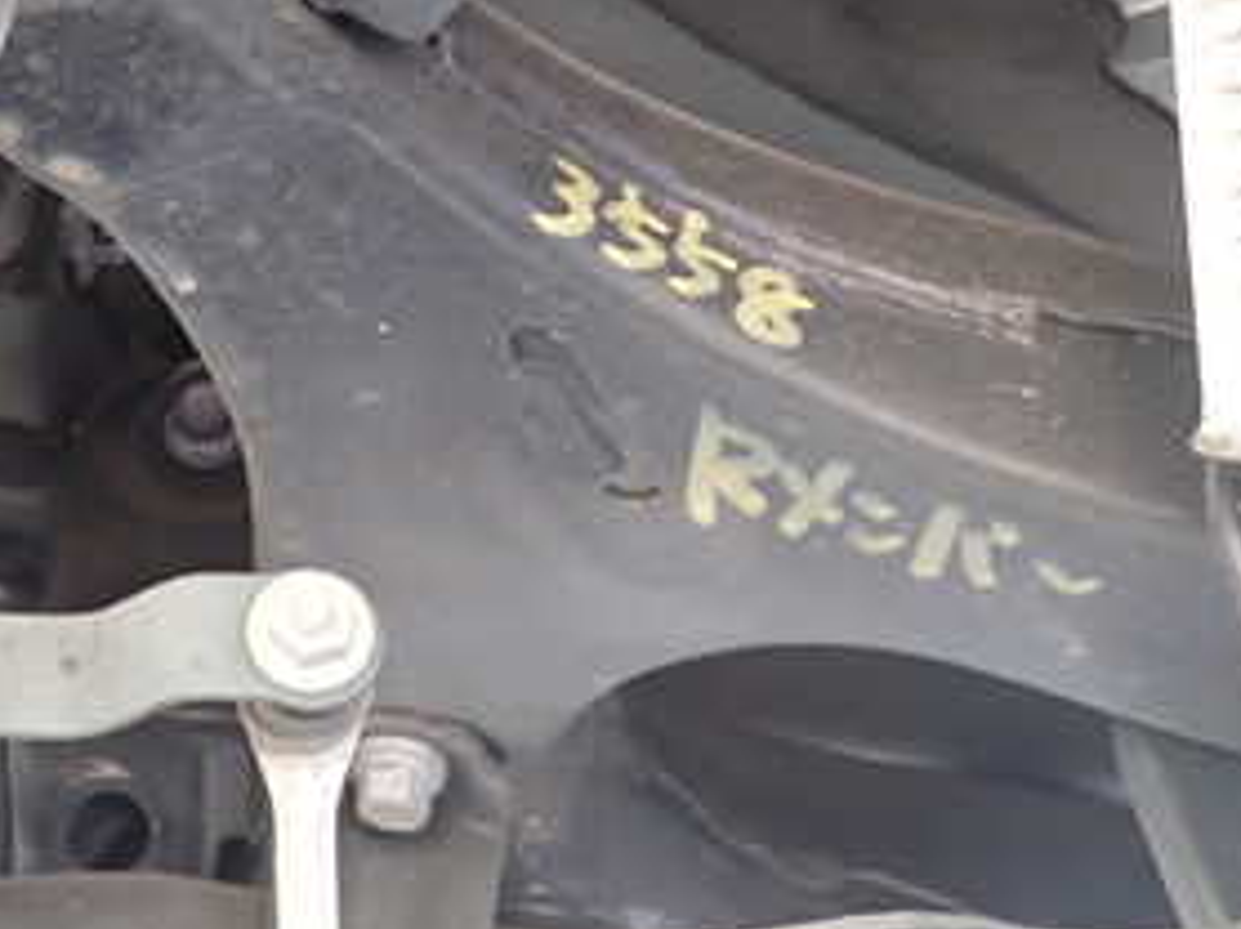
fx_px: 1934
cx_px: 254
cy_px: 63
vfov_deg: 26.0
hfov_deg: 34.5
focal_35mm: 54
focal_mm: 4.5
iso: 200
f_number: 2
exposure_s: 1/30
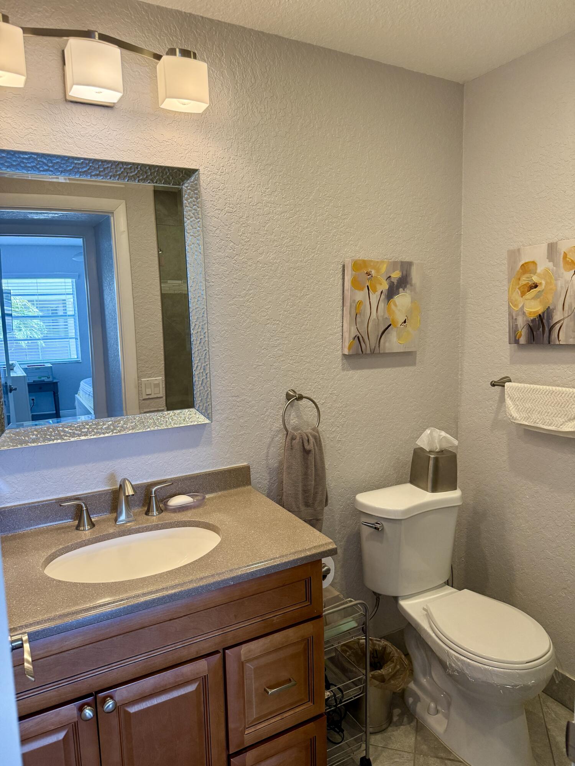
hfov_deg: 56.8
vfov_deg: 71.6
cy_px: 383
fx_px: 532
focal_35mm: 24
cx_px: 288
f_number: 1.78
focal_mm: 6.76
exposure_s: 1/158
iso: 200
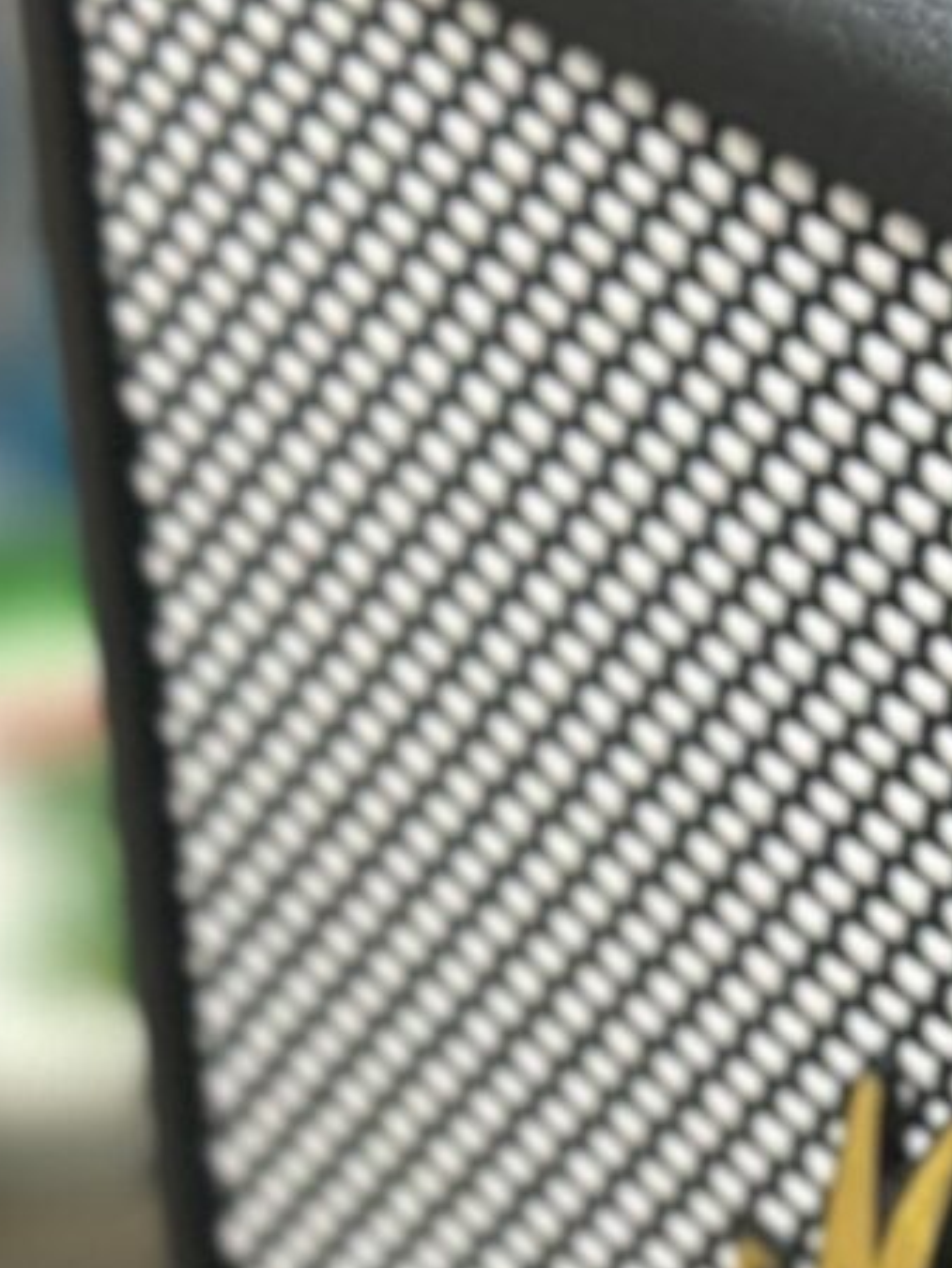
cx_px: 2343
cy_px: 1868
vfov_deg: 7.1
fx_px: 10001
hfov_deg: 5.3
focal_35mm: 273
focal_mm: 6.86
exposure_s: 1/50
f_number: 1.78
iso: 320
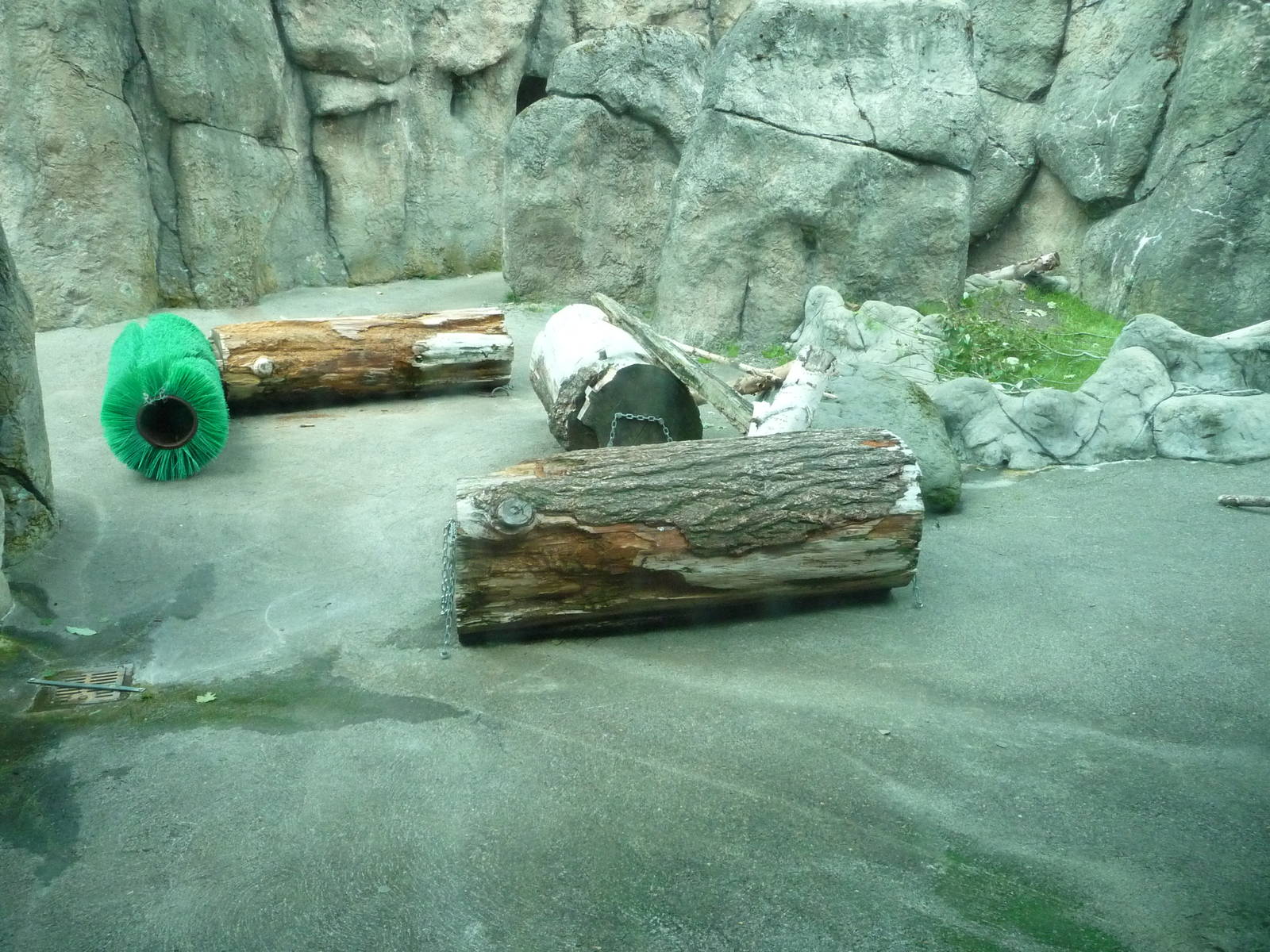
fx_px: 1027
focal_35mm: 28
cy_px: 476
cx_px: 635
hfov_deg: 63.4
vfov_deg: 49.7
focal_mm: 4.7
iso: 400
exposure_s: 1/200
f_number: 3.3
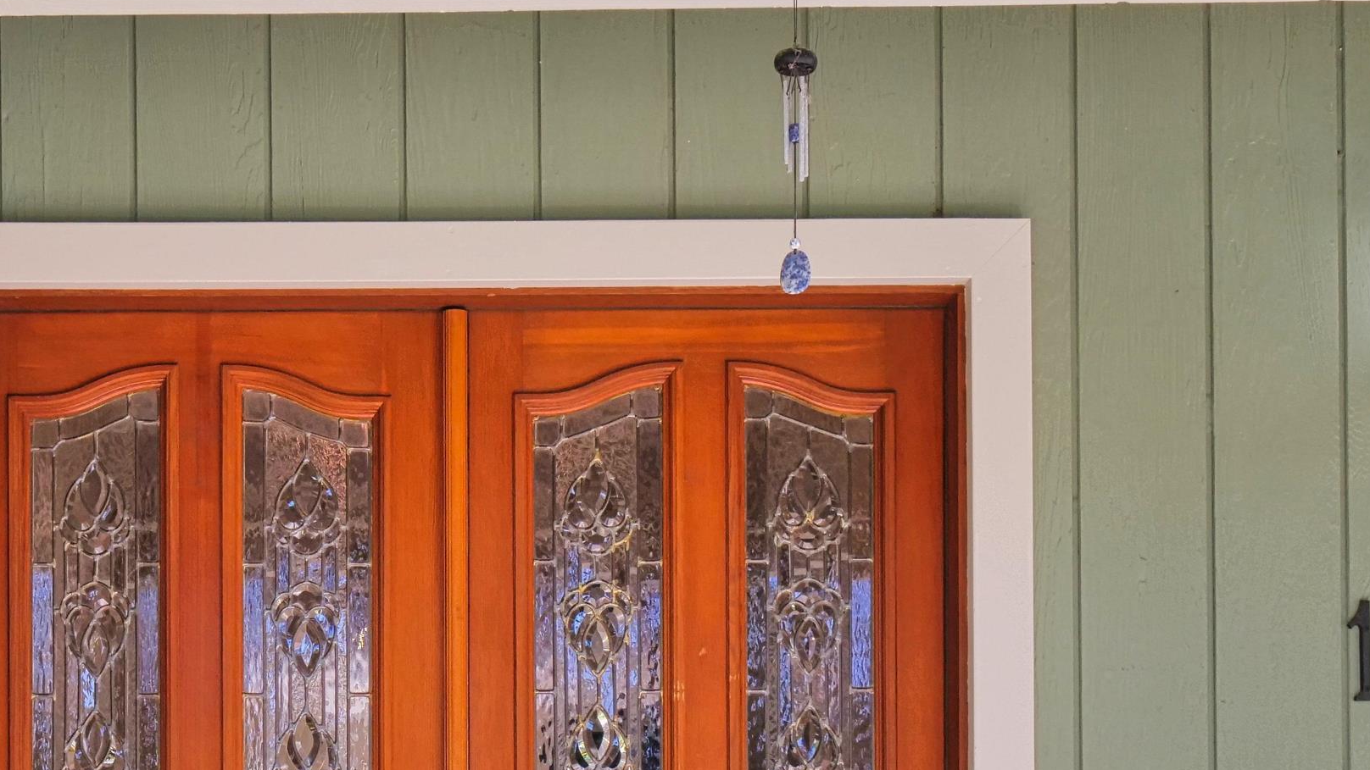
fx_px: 2107
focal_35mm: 58
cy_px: 950
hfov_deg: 35.7
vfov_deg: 19.4
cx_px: 473
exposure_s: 1/160
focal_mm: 14
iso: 400
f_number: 5.6
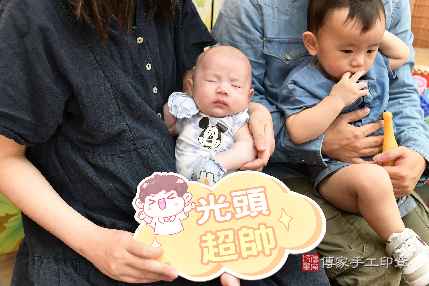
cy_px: 143
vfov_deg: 37.9
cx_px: 214
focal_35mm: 35
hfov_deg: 54.4
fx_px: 417
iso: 1000
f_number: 4.5
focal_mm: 35
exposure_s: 1/200
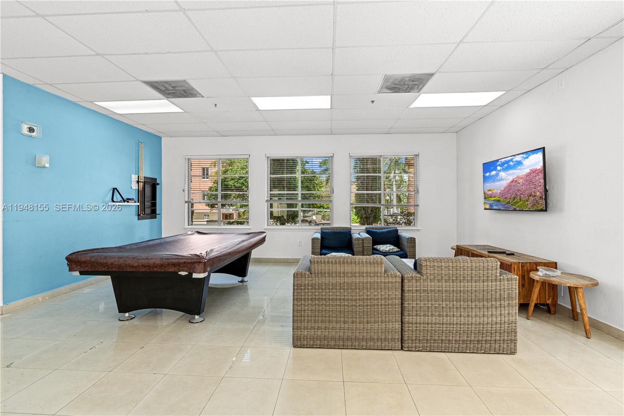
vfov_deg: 73.7
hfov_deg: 96.7
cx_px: 312
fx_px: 277
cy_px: 208
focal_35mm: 16
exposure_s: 1/5
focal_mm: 16
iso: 125
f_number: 9
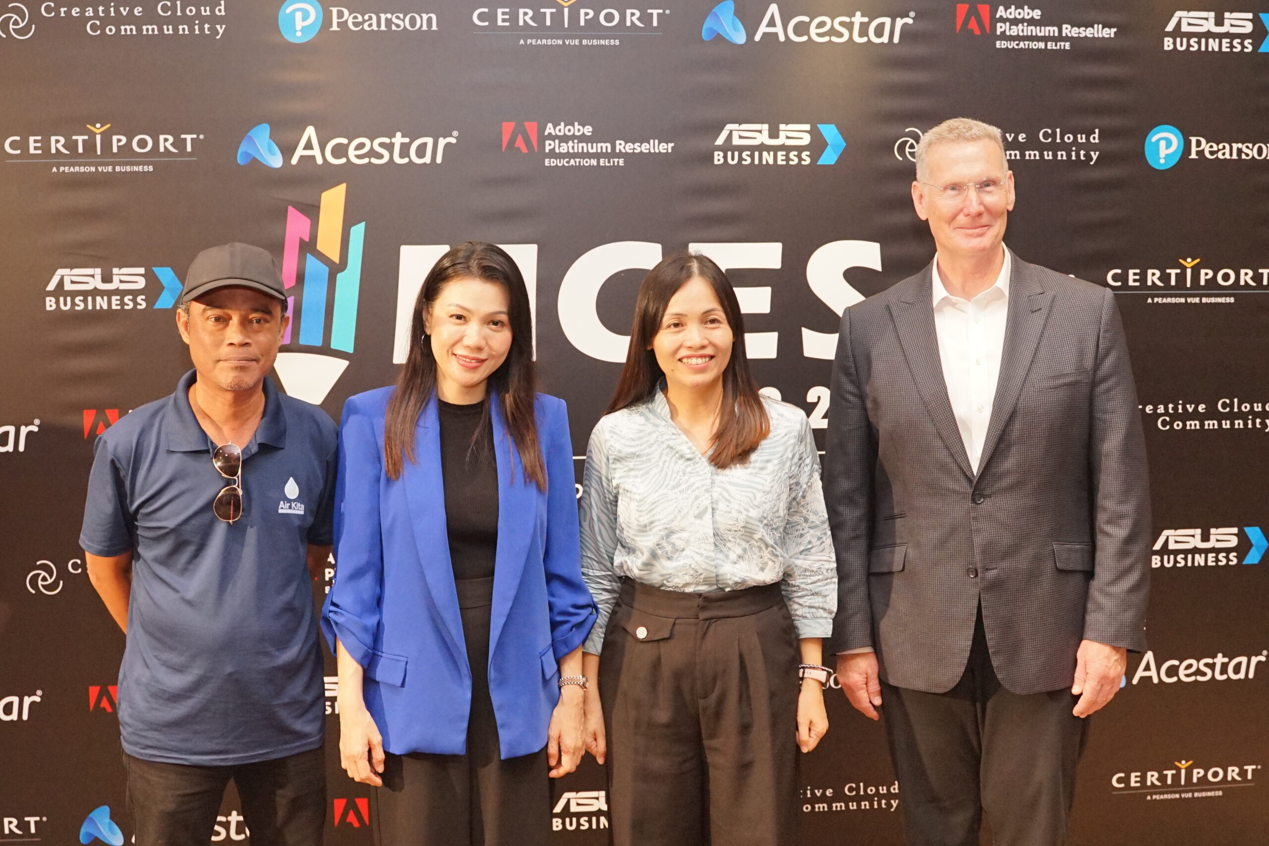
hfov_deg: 46.4
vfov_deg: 31.9
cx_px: 634
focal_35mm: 42
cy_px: 423
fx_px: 1480
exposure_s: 1/200
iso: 2000
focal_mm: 28
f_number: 4
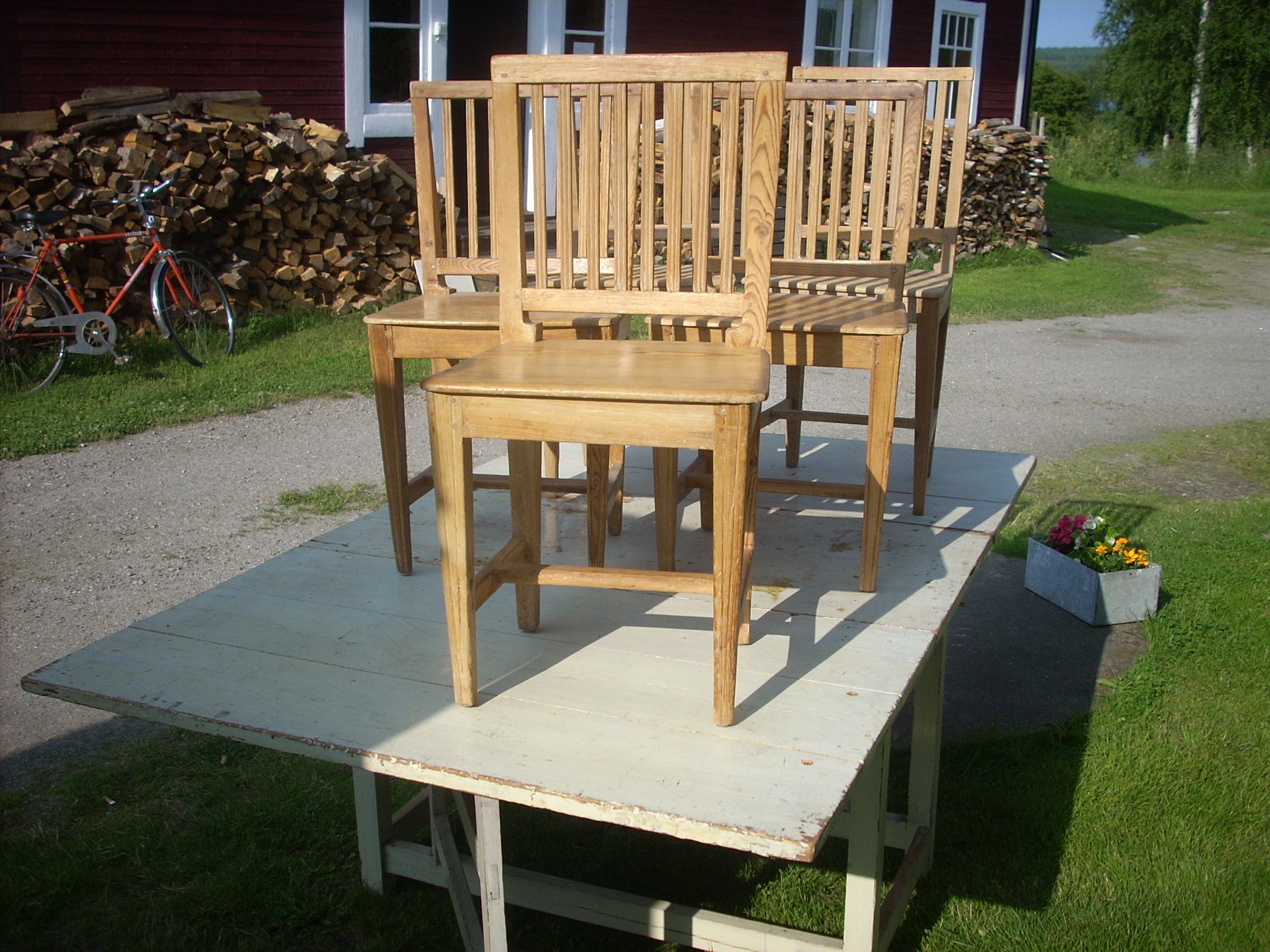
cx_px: 635
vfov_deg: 38.7
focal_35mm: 37
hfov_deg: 50.1
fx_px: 1357
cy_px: 476
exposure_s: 1/250
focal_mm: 6.2
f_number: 5.6
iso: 64
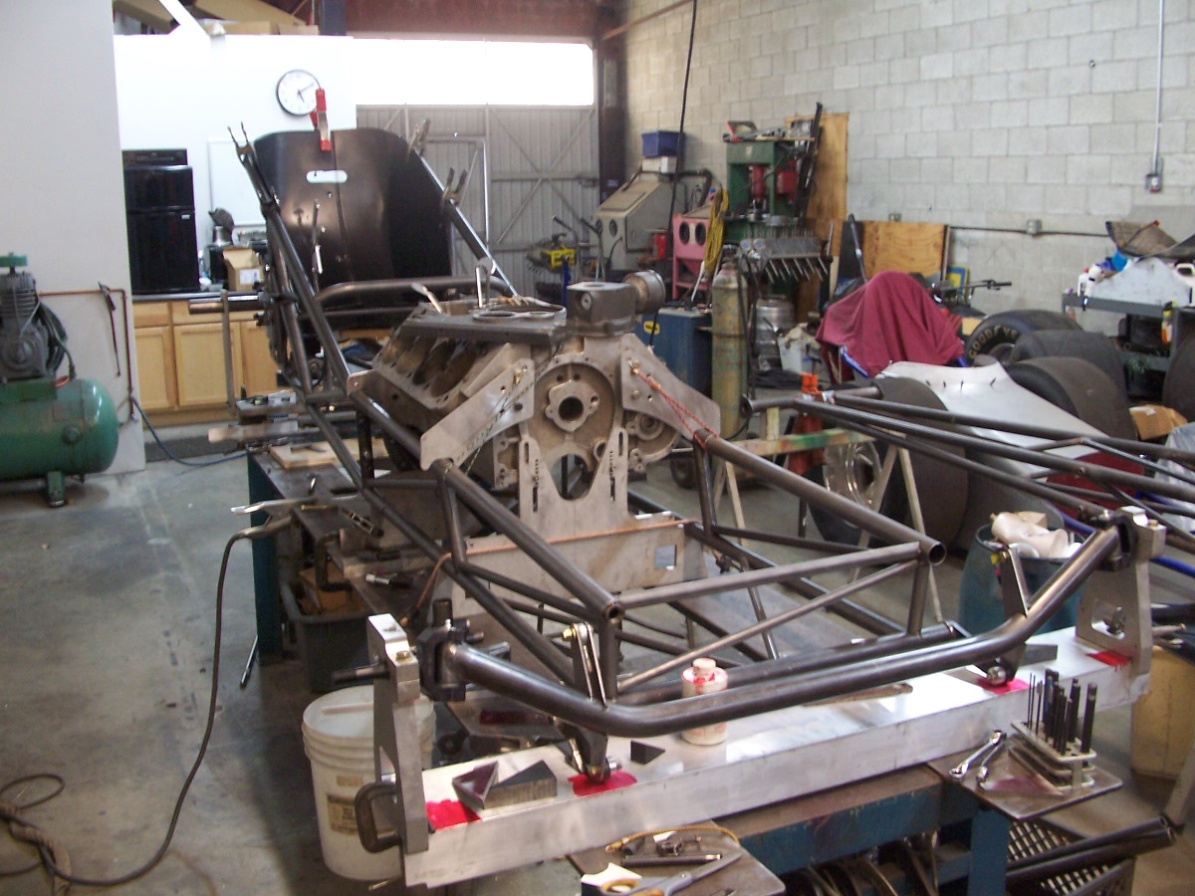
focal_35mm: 35
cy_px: 448
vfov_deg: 40.7
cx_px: 598
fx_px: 1208
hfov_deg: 52.6
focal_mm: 6
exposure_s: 1/8
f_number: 2.8
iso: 140
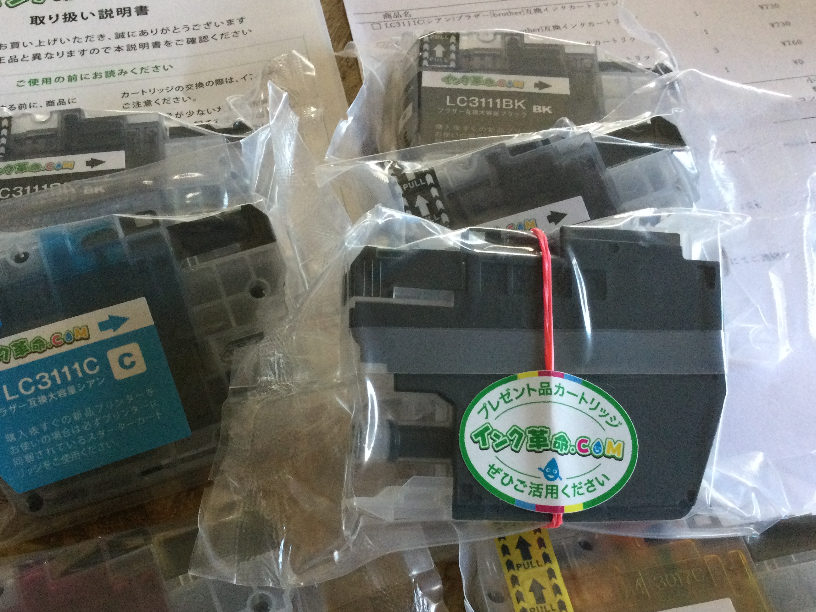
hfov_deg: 47.8
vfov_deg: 36.7
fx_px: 919
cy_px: 367
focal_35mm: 39
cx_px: 373
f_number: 2.4
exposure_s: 1/24
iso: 200
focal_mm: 3.3
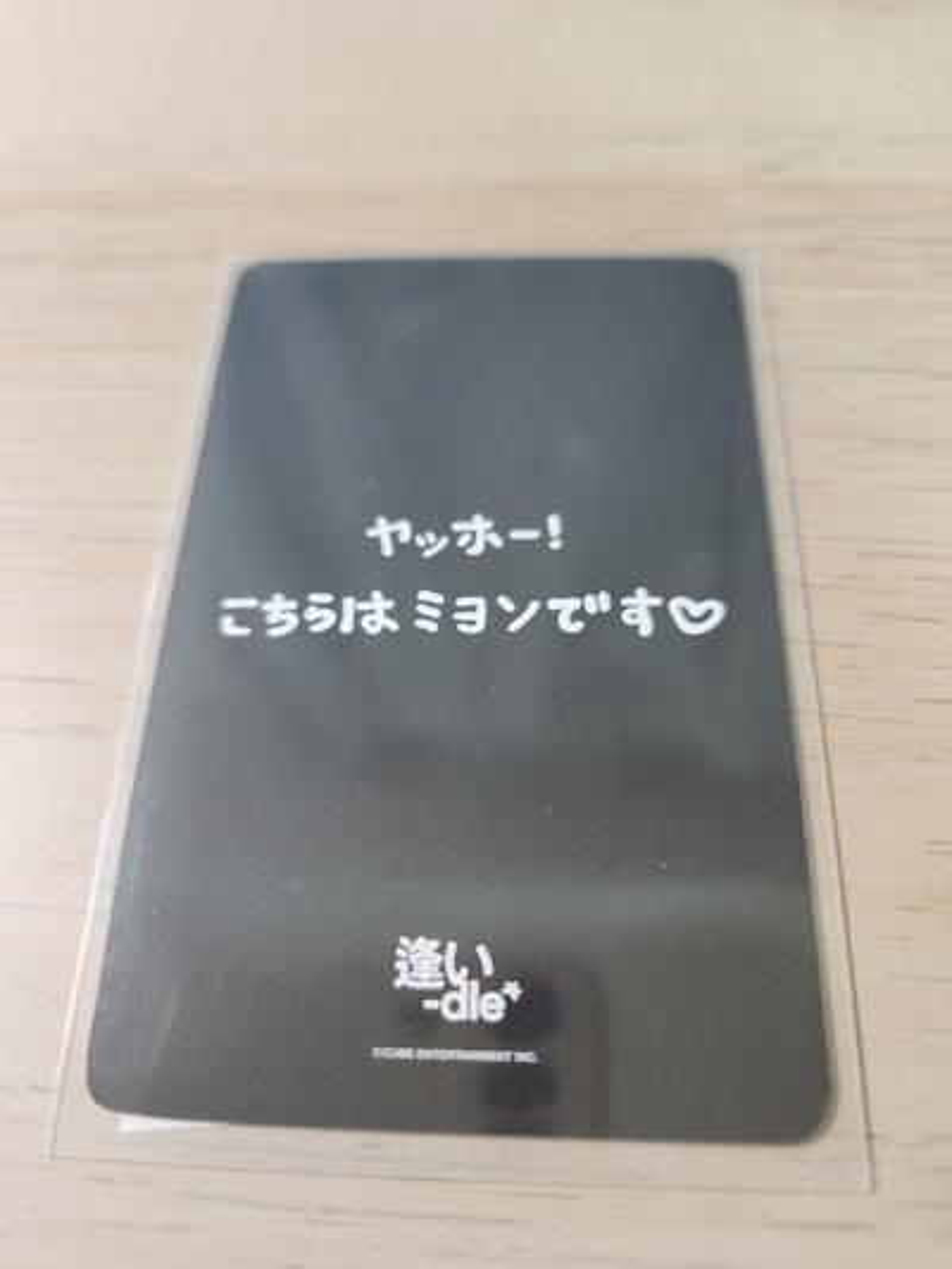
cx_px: 476
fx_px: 843
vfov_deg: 73.9
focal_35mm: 23
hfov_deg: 58.9
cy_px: 634
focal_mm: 5.4
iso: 500
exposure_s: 1/120
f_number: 1.8
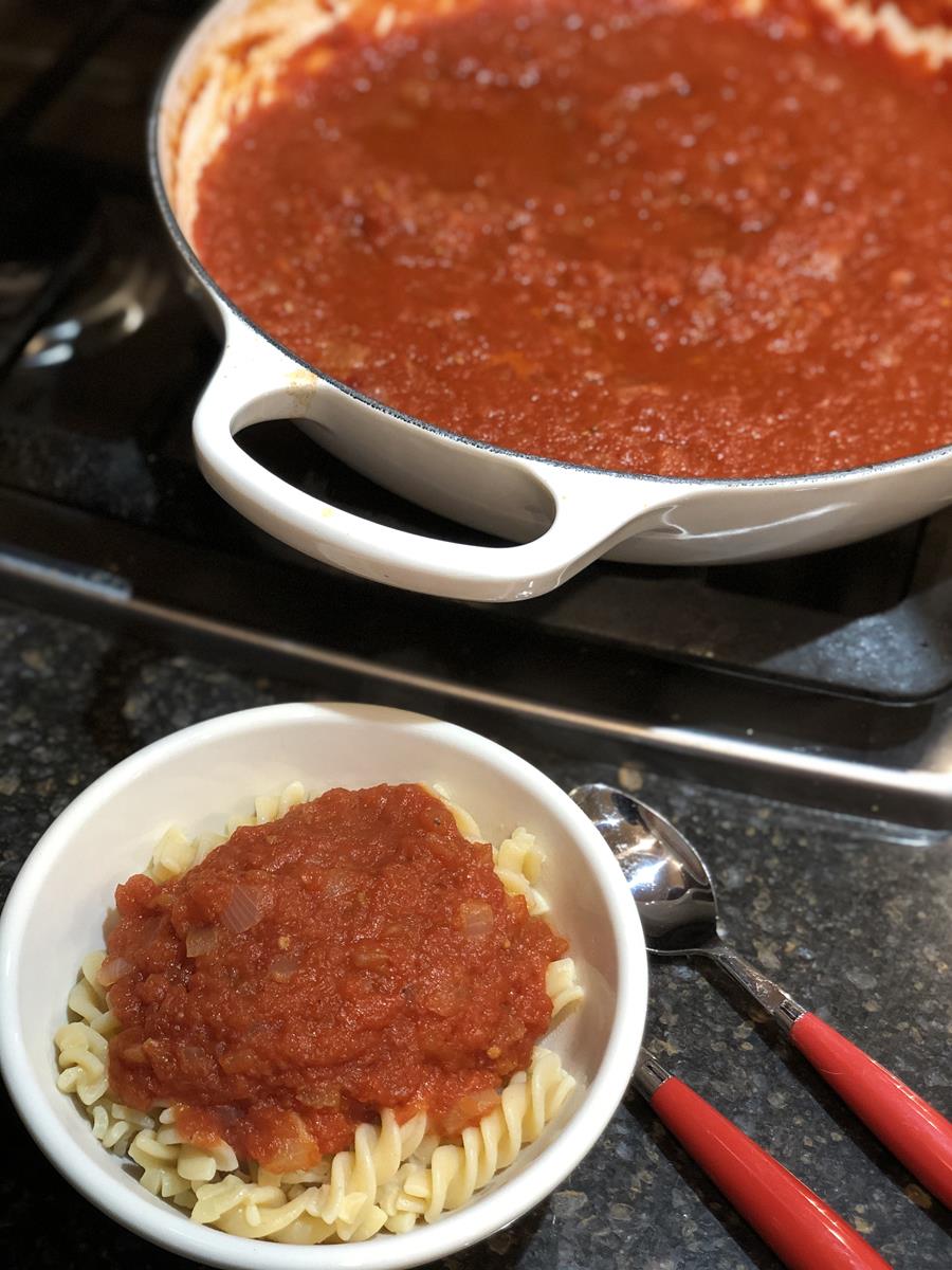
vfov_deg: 36.8
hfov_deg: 28.0
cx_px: 476
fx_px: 1907
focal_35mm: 52
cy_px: 635
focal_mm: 6
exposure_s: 1/30
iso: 160
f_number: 2.4
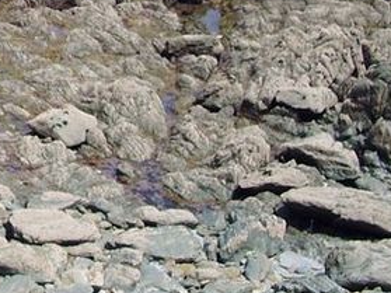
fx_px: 1389
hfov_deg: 14.7
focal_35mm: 123
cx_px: -231
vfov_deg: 11.6
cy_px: -134
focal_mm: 5.8
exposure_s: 1/250
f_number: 4.3
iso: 50
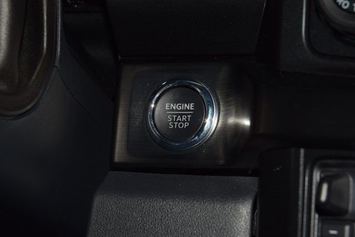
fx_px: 1036
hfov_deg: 19.5
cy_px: 118
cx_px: 178
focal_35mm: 105
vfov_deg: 13.0
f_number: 8
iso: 100
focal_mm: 70
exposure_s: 1/125
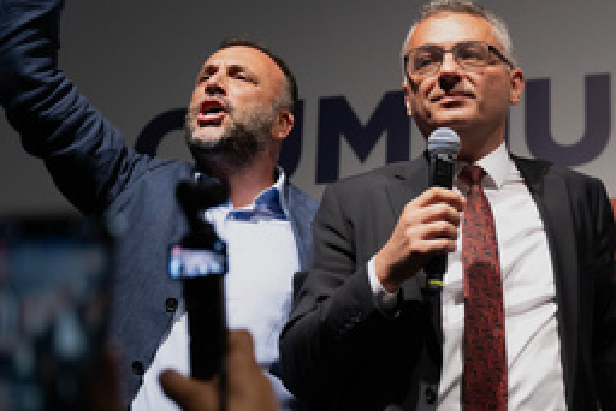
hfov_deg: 21.4
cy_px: 246
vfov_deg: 14.9
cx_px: 599
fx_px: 1575
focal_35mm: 92
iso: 1250
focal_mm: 46
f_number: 2.8
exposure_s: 1/800
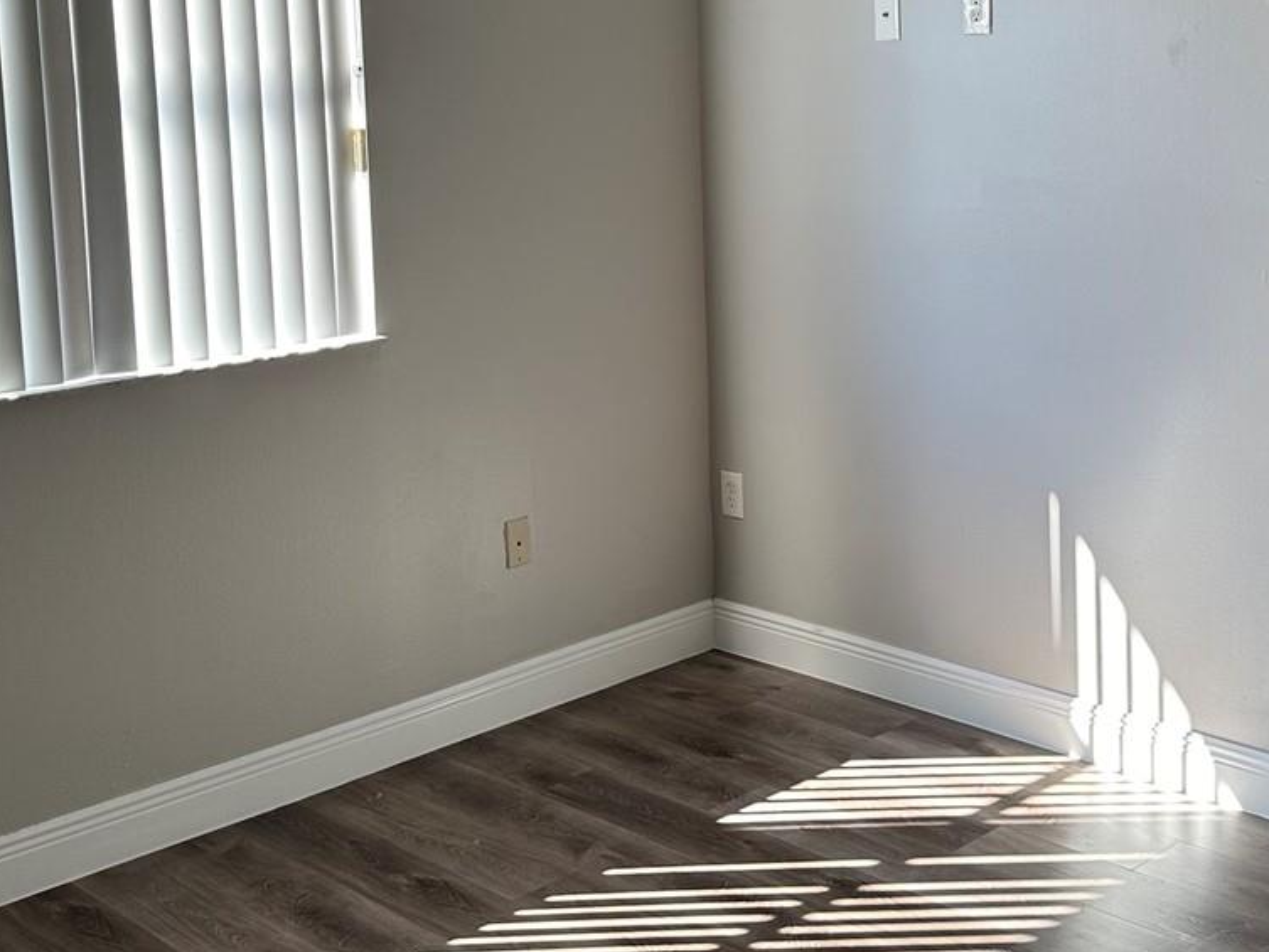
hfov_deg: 37.3
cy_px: 243
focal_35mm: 51
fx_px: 1870
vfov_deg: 28.2
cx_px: 770
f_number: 1.78
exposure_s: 1/138
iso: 80
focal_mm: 6.86
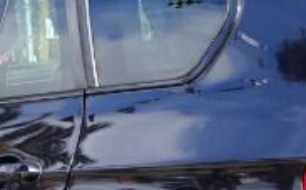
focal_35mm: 245
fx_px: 2041
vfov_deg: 5.3
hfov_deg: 8.5
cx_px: 23
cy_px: 252
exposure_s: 1/200
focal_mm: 9.87
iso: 80
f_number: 4.5
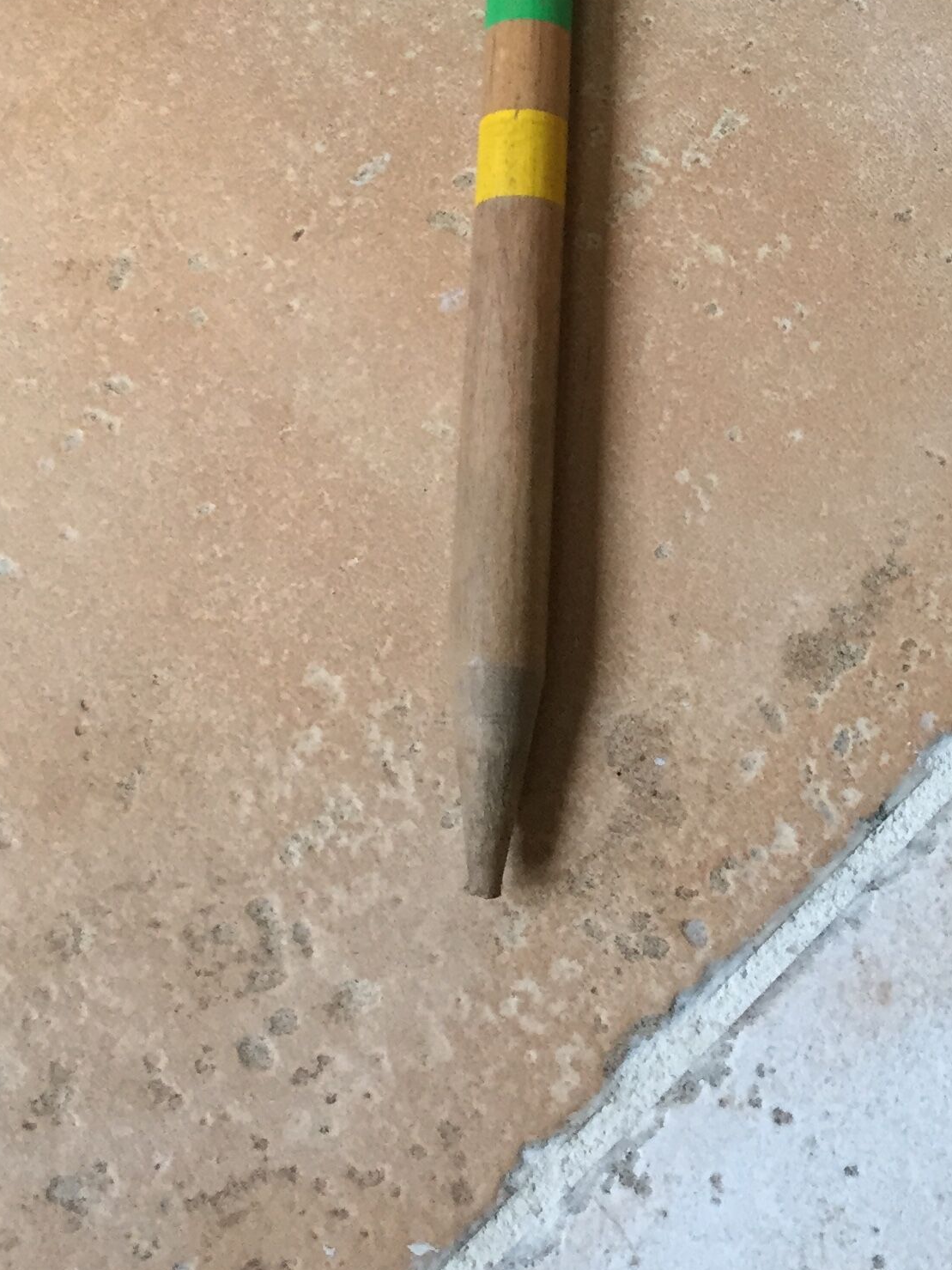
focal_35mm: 64
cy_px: -94
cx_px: 909
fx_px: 2347
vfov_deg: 27.9
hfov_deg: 22.2
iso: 125
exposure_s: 1/33
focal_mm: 4.15
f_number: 2.2
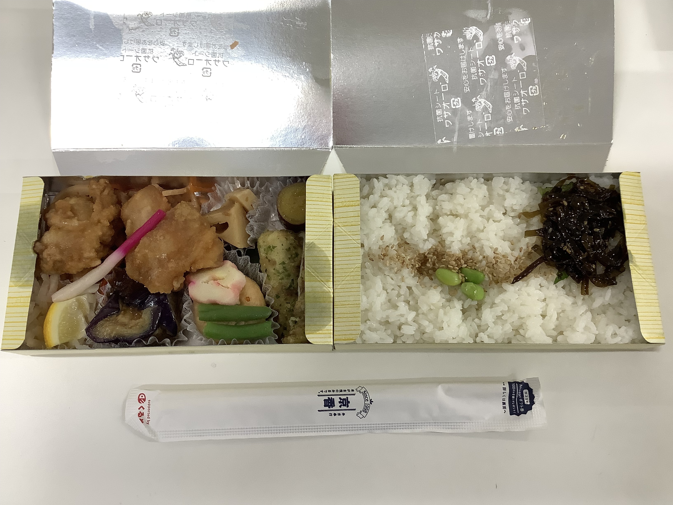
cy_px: 252
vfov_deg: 45.4
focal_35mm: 31
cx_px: 336
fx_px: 603
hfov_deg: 58.4
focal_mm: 3.3
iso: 100
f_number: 2.4
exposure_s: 1/120
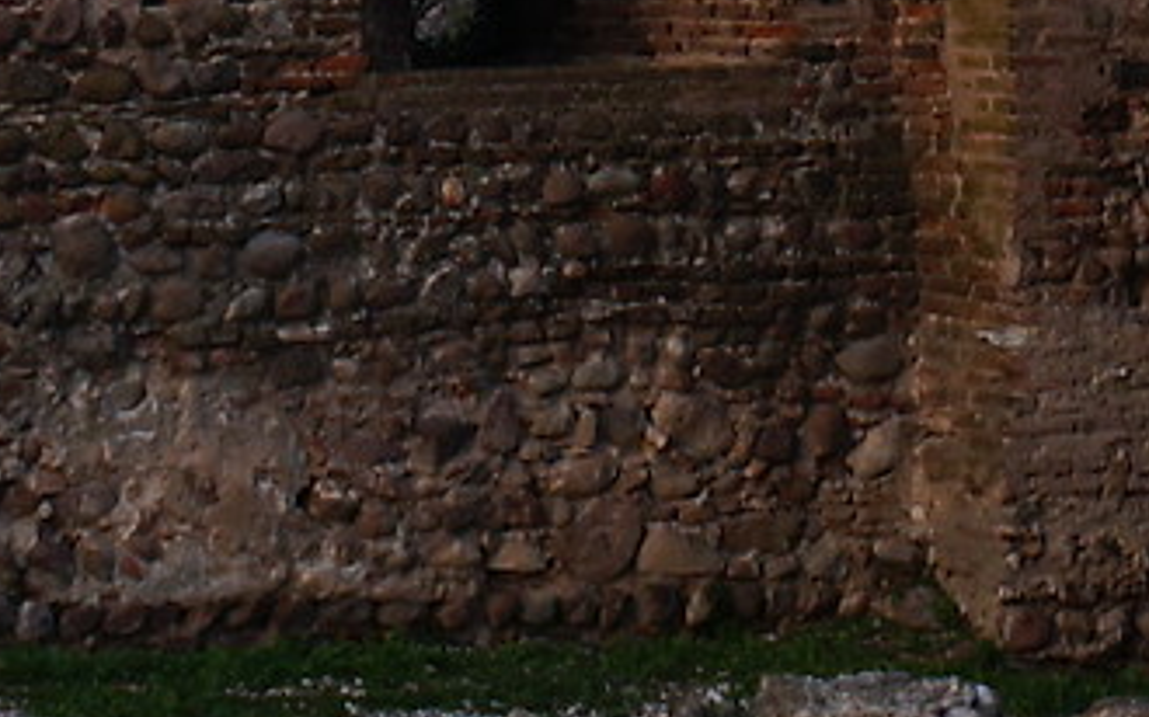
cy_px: -1871
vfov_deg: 5.8
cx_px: 1170
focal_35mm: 200
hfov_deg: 10.4
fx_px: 6261
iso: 100
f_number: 8
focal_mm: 18
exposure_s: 1/60
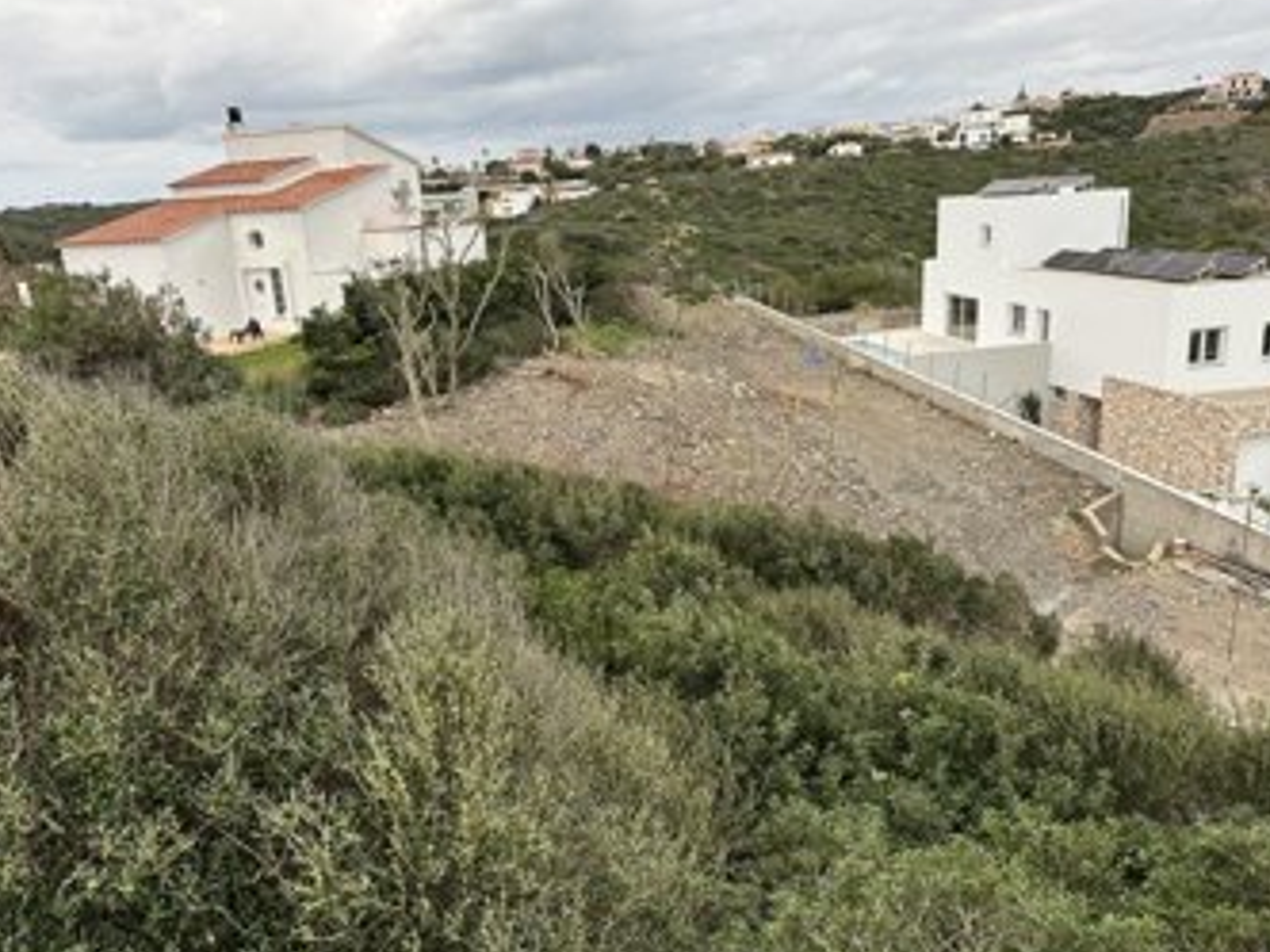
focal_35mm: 26
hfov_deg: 67.3
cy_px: 455
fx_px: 954
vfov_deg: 53.0
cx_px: 666
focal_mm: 6.86
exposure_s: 1/2525
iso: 80
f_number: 1.78
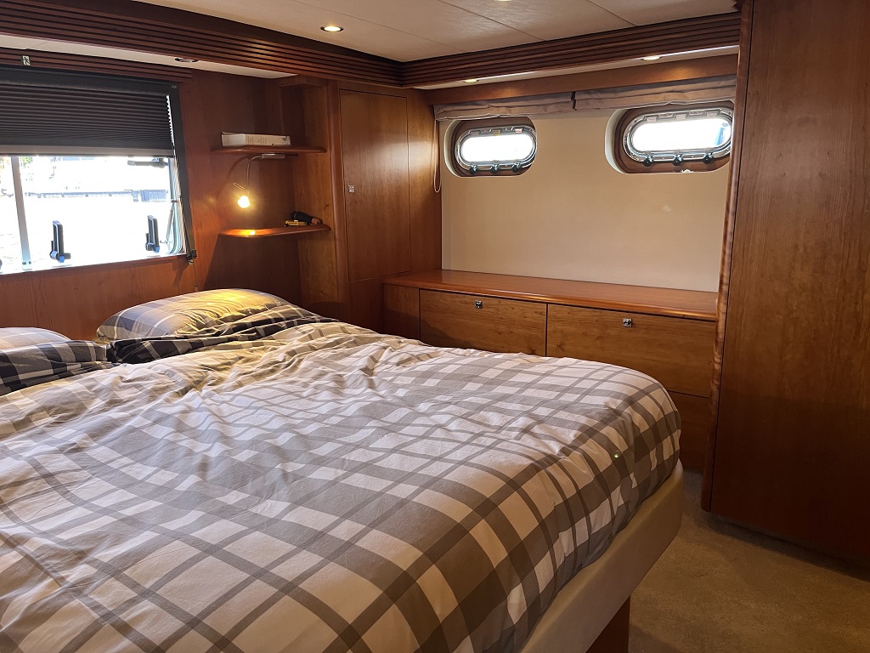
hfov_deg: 67.3
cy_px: 326
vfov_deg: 53.1
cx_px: 435
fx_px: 653
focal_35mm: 26
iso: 160
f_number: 1.6
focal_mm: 5.1
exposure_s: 1/58
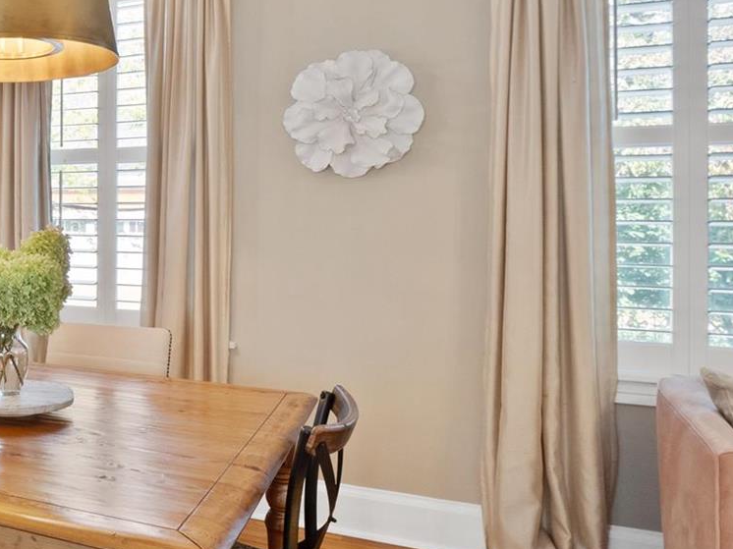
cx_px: 5
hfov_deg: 46.6
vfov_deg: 42.7
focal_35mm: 33
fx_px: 699
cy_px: 221
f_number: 8
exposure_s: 1/8
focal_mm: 8
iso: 400
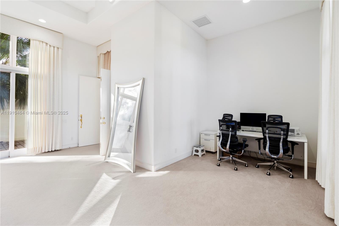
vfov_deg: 73.7
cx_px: 170
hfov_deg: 96.7
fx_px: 151
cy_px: 113
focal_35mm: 16
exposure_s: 1/40
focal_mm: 16
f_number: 8
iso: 400
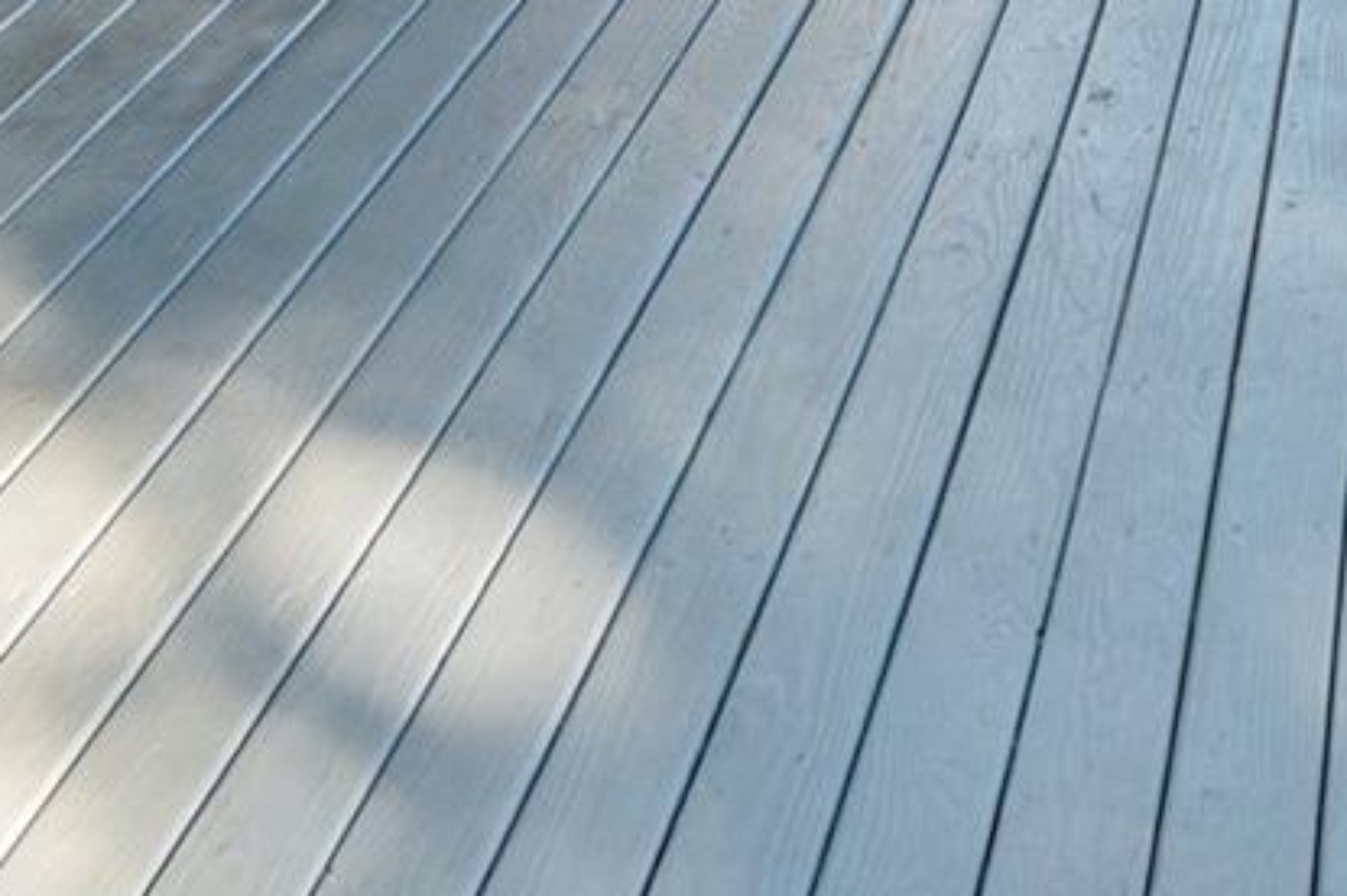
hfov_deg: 22.6
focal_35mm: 79
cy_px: -1135
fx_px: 2953
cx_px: 1801
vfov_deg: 13.5
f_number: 5
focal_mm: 16
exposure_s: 1/200
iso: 400
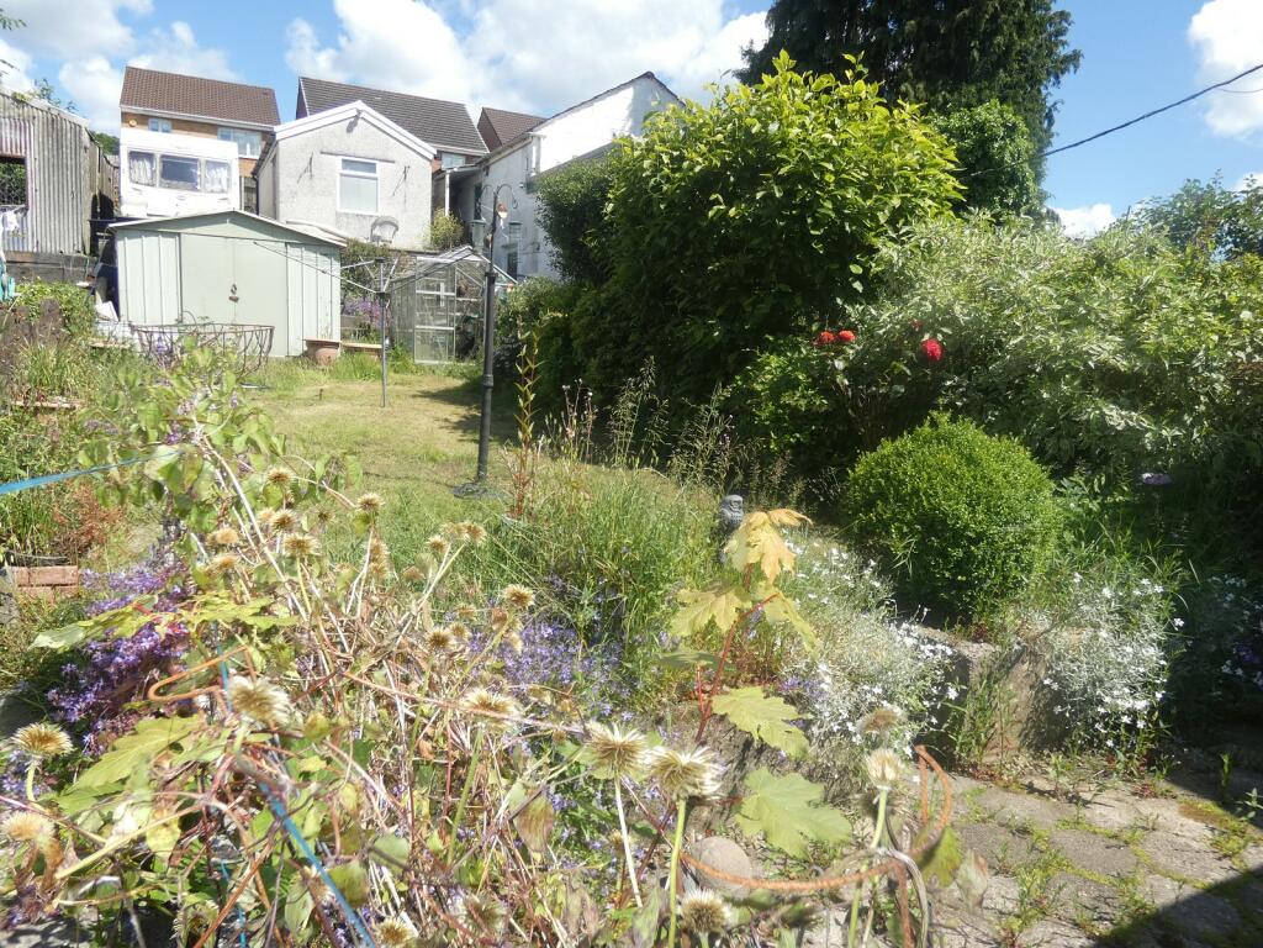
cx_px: 632
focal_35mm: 23
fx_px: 839
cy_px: 474
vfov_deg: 58.9
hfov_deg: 73.9
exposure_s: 1/800
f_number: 3
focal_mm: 4.1
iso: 80
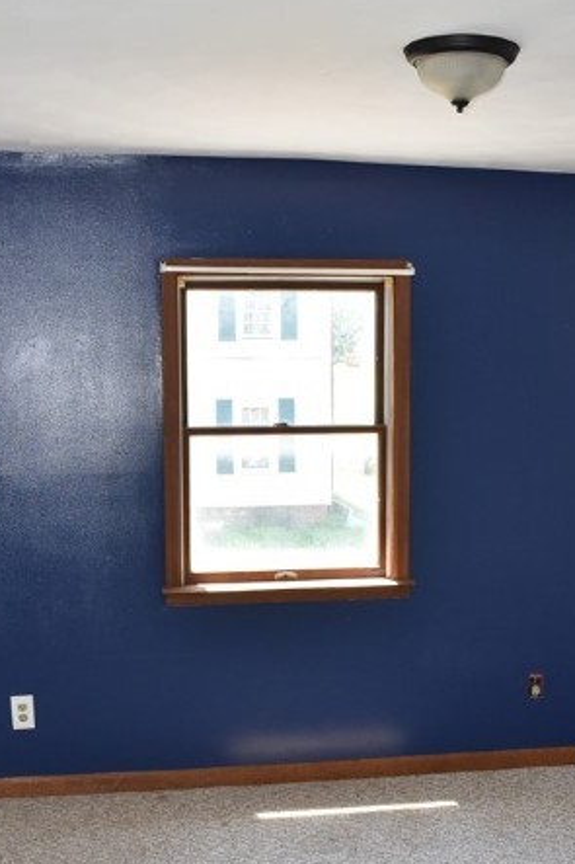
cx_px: 257
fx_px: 1247
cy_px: 505
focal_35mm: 52
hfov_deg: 26.0
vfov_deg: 38.1
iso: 800
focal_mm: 20
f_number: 5
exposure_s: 1/200
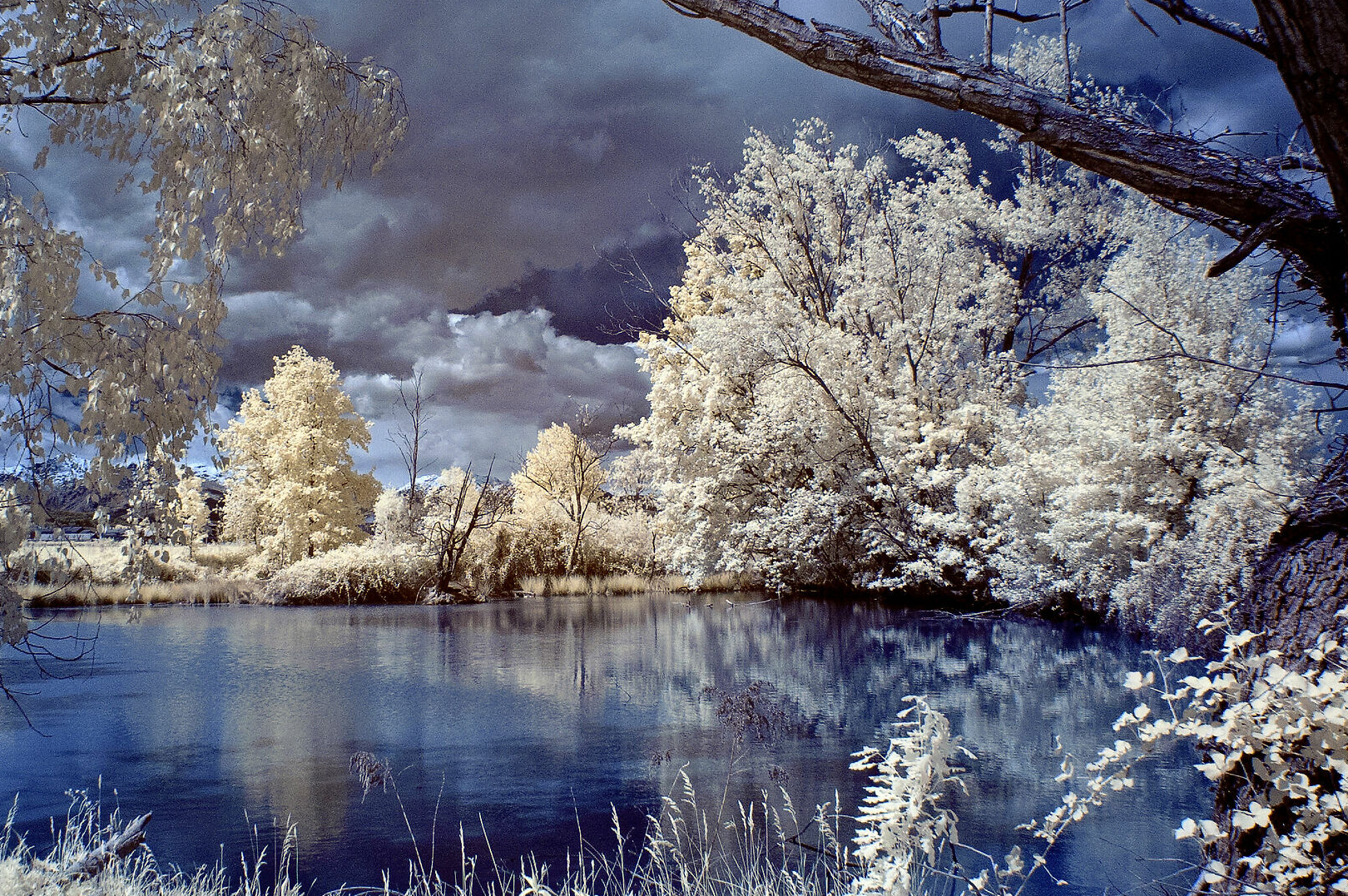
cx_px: 501
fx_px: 1496
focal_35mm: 40
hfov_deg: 48.0
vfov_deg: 33.3
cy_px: 414
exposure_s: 1/500
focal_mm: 18
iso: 200
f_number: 11
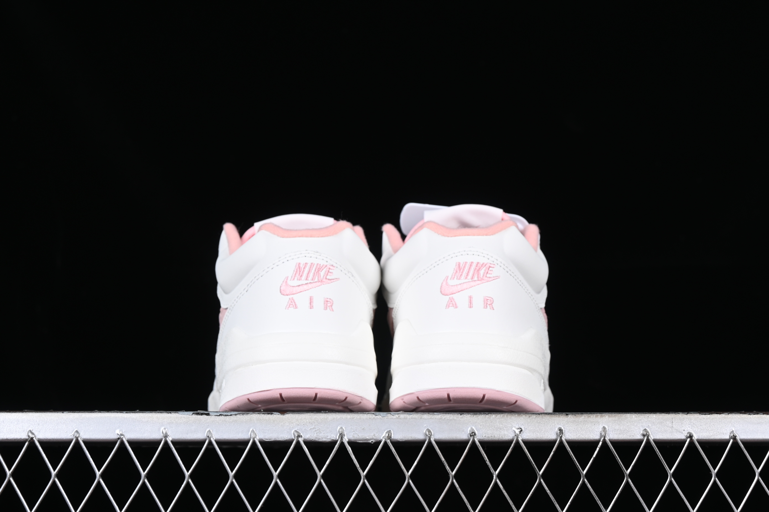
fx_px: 1602
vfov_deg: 18.2
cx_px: 384
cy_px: 256
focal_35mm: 75
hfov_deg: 27.0
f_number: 8
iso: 160
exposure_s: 1/80
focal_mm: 50
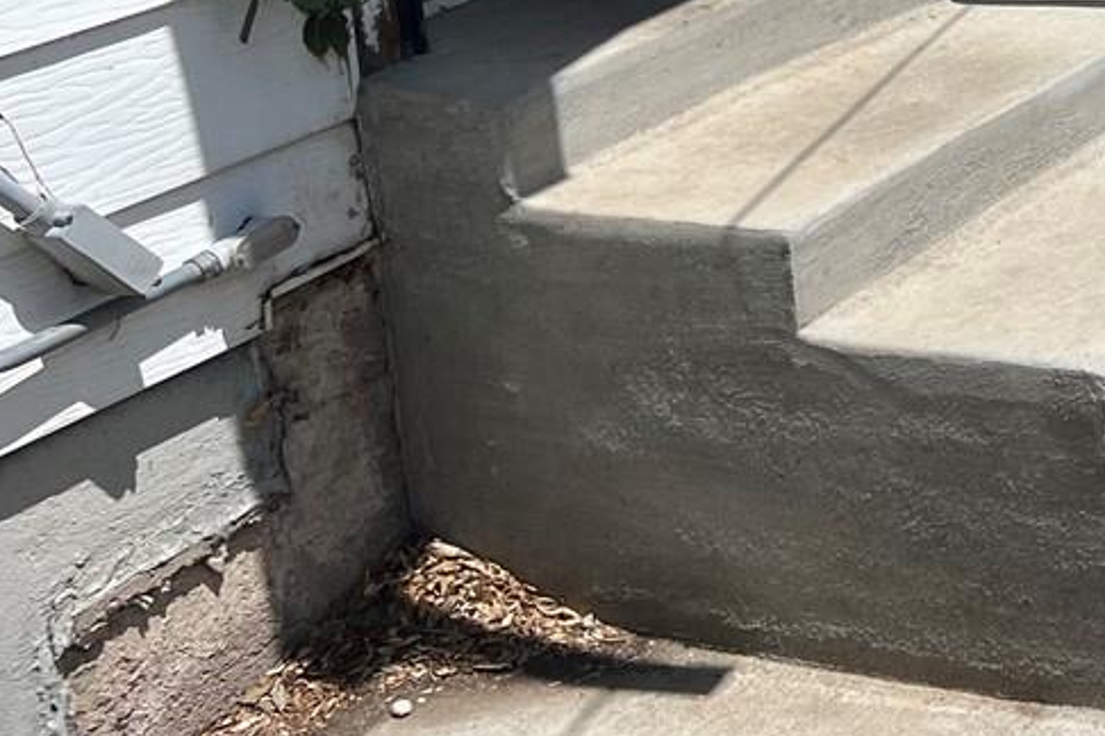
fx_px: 2732
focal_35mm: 89
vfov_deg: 14.8
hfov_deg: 20.0
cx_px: 1619
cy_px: -179
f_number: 1.5
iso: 50
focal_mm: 5.7
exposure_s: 1/8000
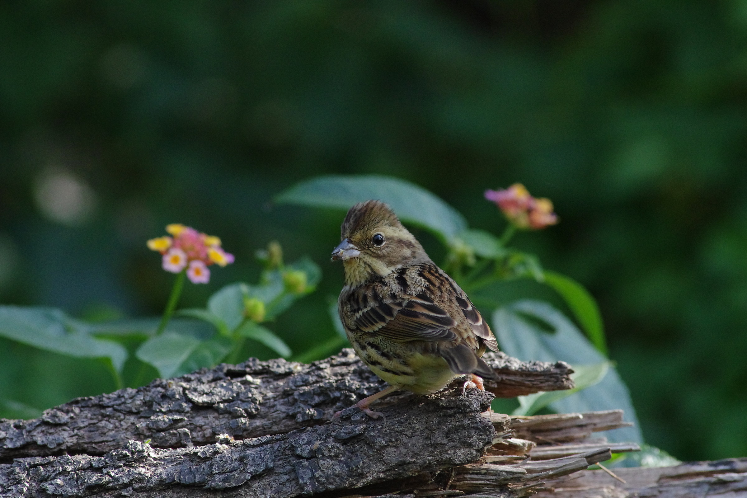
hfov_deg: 2.5
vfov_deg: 1.6
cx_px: 374
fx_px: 17429
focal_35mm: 840
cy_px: 249
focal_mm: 560
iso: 3200
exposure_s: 1/500
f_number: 8
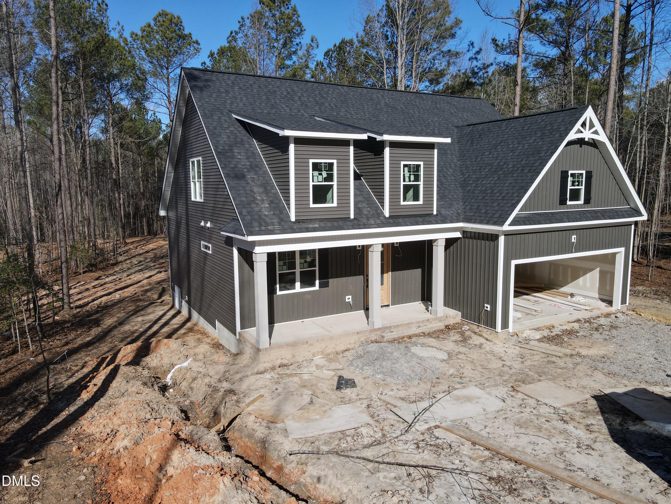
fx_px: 465
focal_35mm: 24
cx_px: 336
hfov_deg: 71.6
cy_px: 252
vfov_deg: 56.8
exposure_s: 1/725
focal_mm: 4.5
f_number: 2.8
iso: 100
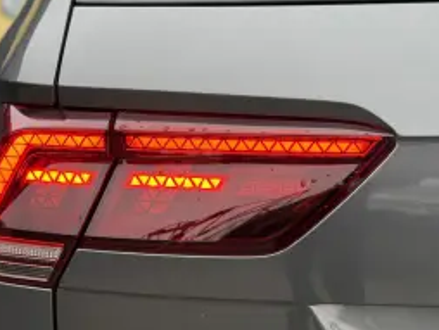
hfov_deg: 28.4
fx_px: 863
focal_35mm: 68
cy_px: 149
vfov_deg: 21.6
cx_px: 161
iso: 80
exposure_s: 1/114
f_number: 1.78
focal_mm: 6.76
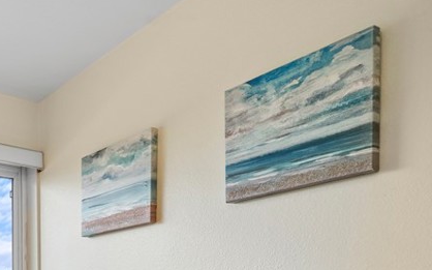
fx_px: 412
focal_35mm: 35
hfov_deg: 41.5
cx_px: -64
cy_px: 329
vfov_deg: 30.4
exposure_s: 1/13
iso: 200
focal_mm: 14
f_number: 8
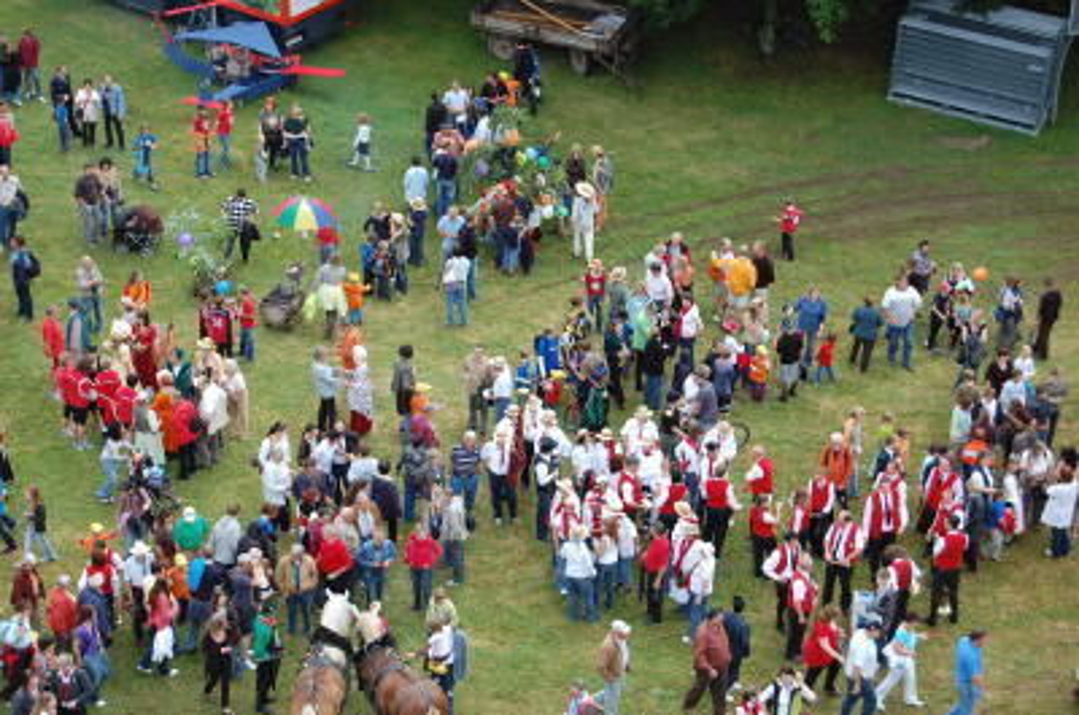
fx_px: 2468
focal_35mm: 82
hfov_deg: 24.7
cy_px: 358
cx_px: 540
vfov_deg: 16.5
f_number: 7.1
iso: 200
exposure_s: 1/200
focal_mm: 55
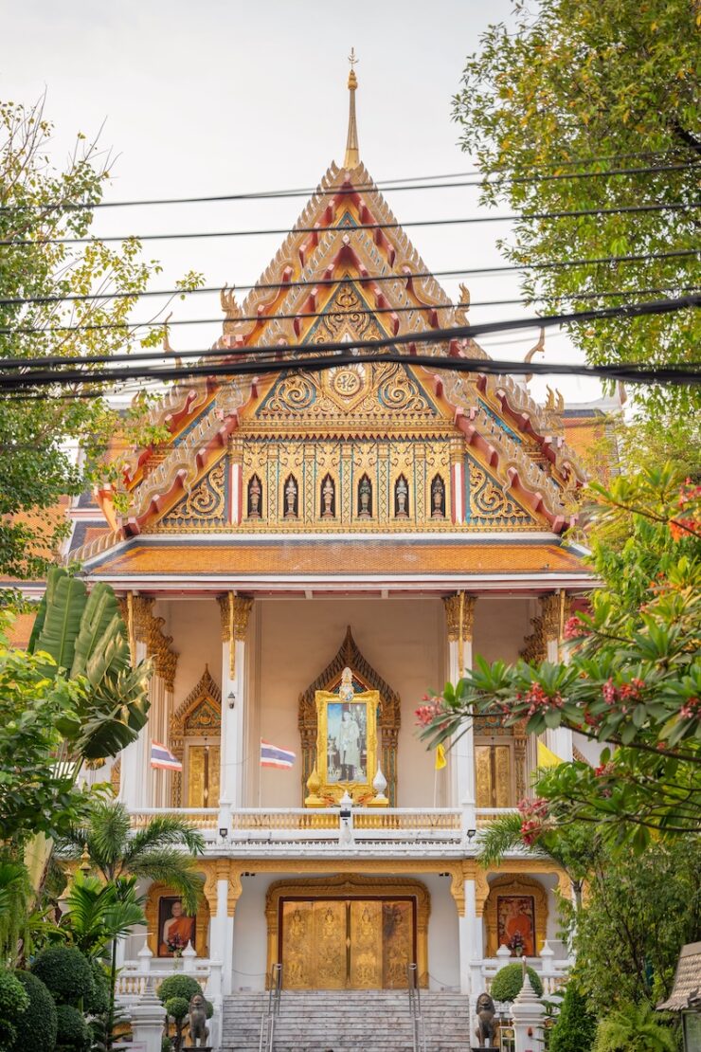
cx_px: 350
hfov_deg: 19.5
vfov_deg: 28.8
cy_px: 526
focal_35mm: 70
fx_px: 2044
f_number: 2.8
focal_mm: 70
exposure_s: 1/200
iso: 100
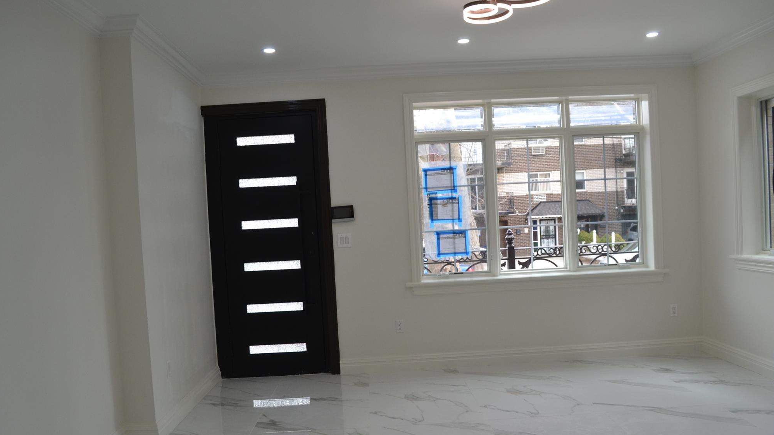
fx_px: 595
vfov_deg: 40.1
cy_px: 252
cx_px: 383
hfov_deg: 66.1
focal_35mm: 29
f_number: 5.6
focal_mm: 18
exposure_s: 1/100
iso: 400
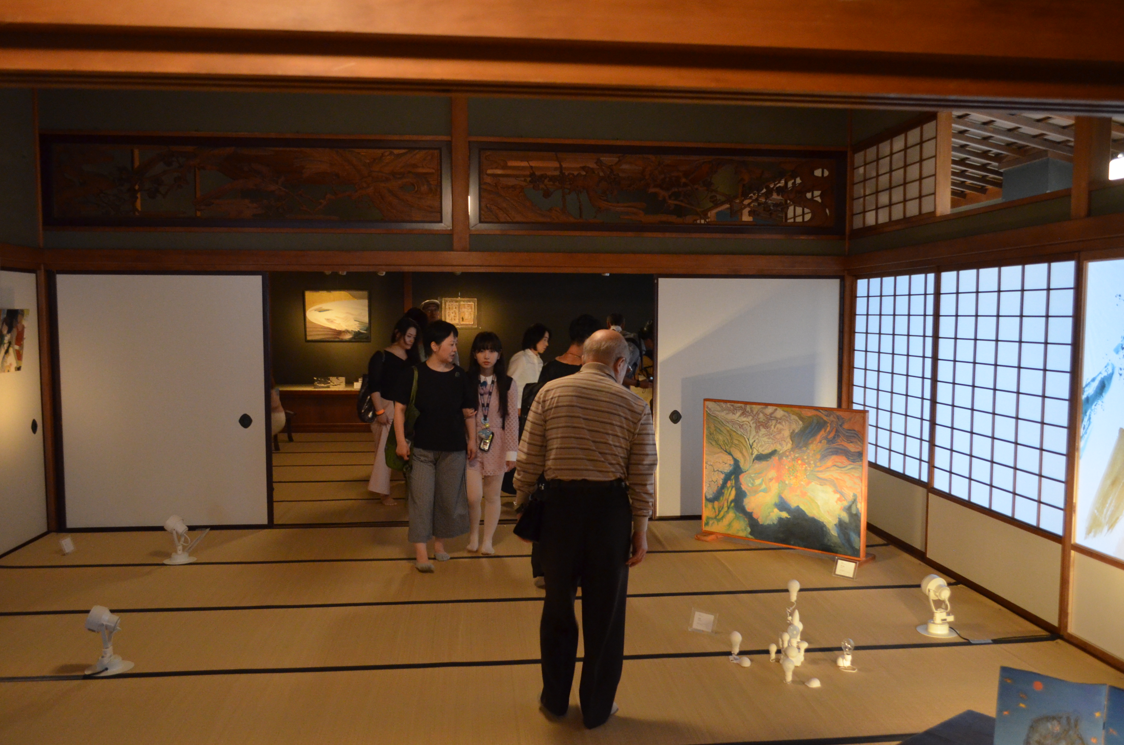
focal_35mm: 31
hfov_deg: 60.4
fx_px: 966
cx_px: 566
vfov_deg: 42.1
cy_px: 380
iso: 2200
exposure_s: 1/30
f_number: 3.8
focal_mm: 20
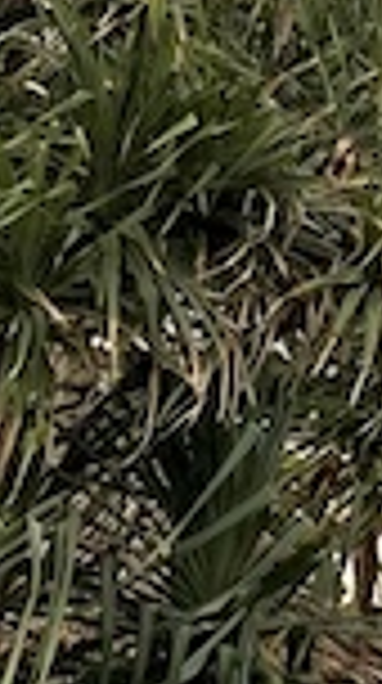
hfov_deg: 5.3
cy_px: -536
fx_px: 4052
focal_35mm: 224
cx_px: 634
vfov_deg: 9.2
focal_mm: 4.2
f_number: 1.6
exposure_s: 1/121
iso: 32
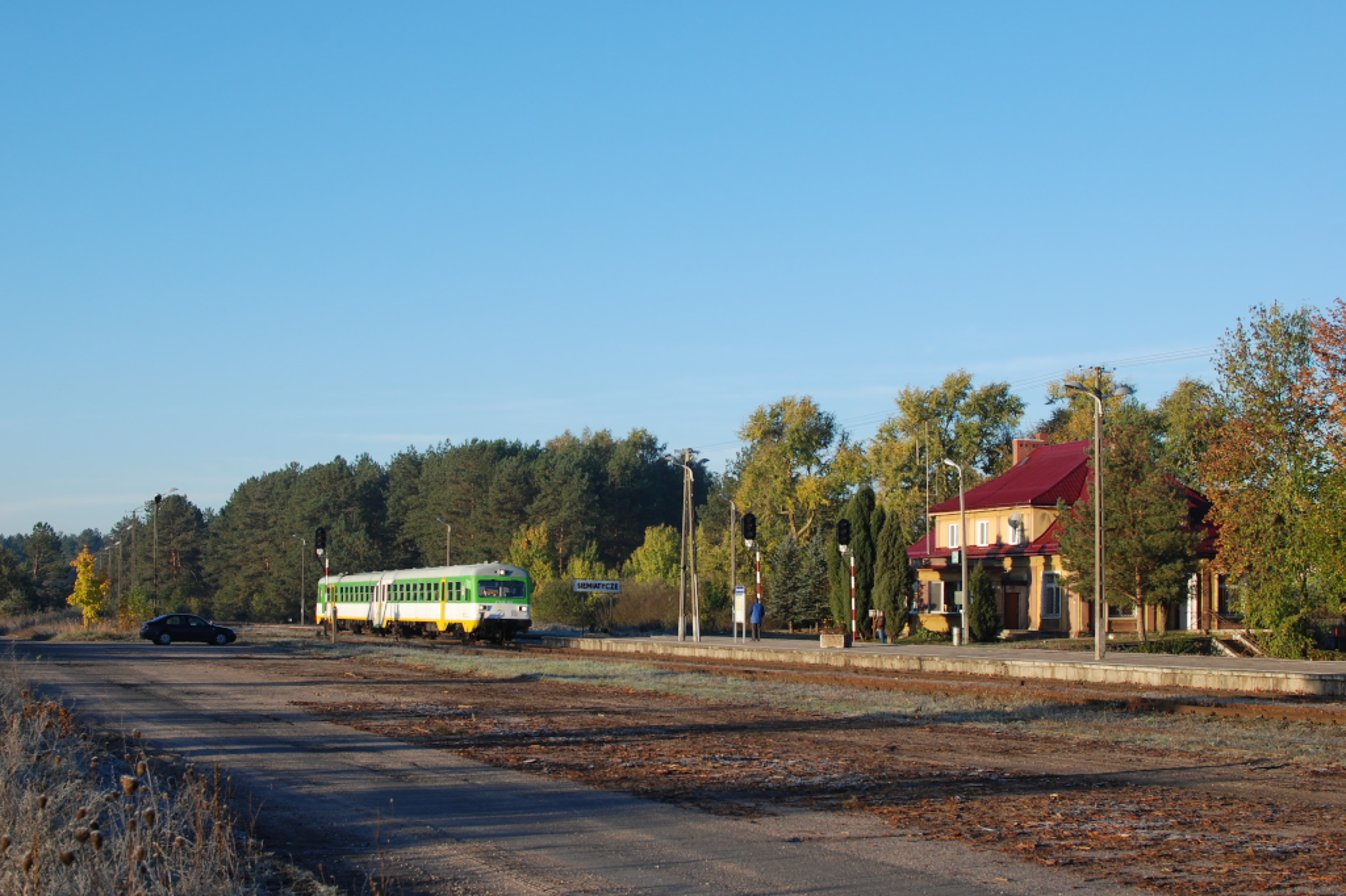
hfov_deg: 37.9
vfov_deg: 25.7
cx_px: 673
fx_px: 1962
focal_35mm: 52
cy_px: 448
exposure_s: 1/500
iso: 200
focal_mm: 35
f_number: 5
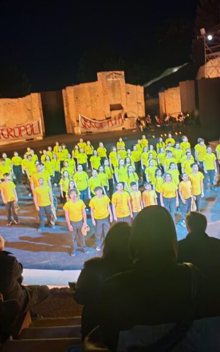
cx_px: 102
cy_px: 146
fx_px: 307
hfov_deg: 39.4
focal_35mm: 32
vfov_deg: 59.3
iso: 500
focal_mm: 1.96
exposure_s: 1/11
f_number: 2.2
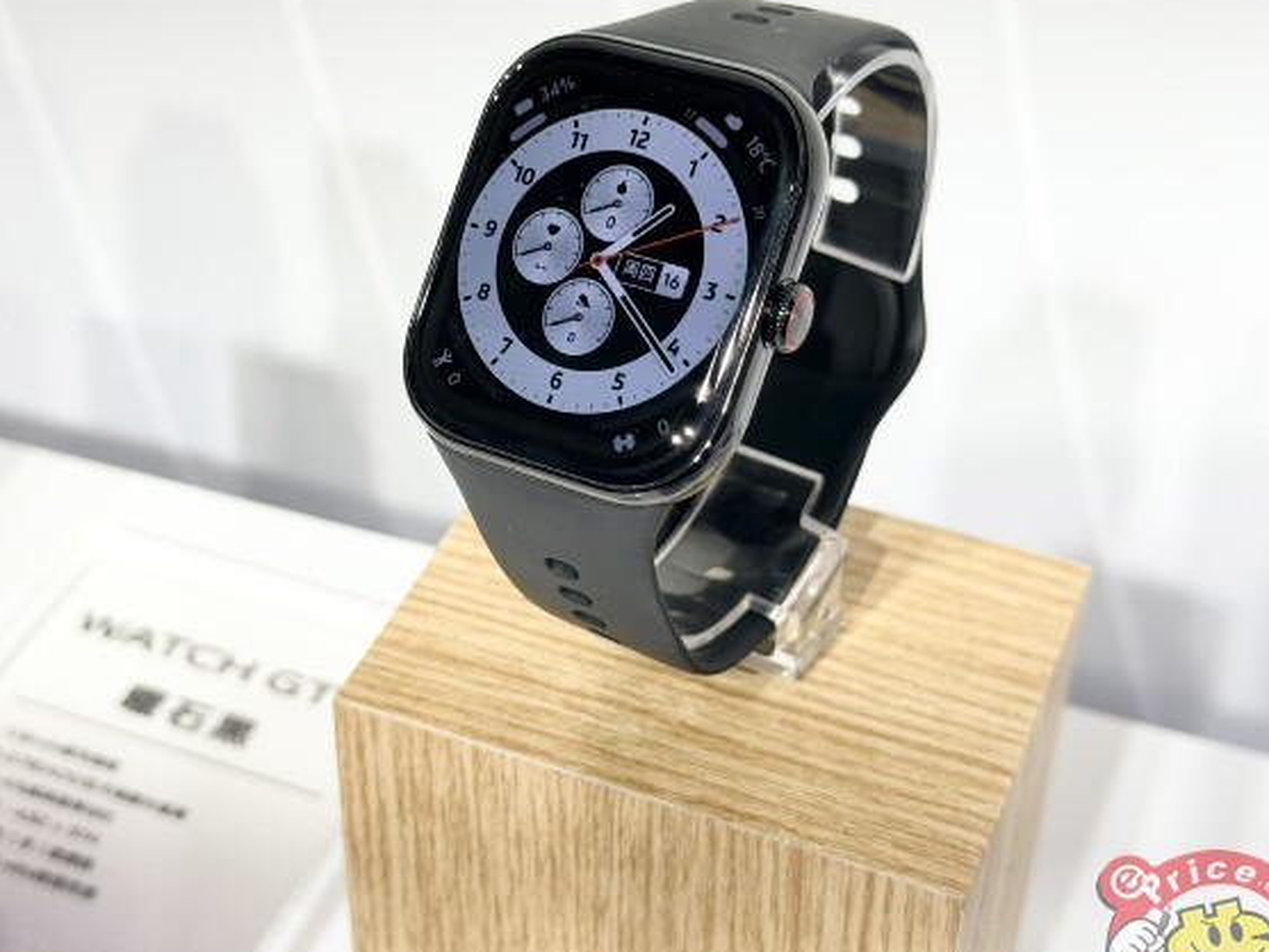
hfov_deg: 31.1
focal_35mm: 62
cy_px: 471
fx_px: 2273
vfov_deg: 23.7
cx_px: 526
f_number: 1.78
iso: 64
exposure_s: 1/215
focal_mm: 6.76
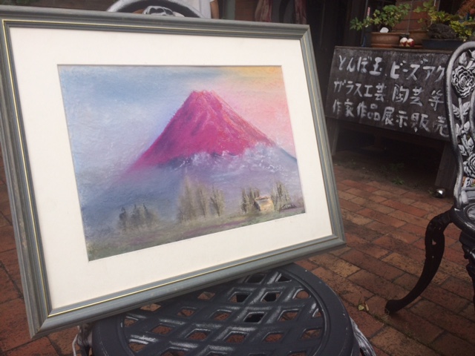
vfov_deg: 48.2
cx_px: 238
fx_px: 398
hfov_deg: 61.7
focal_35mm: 29
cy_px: 178
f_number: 2.2
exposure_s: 1/488
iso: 32
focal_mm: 4.15
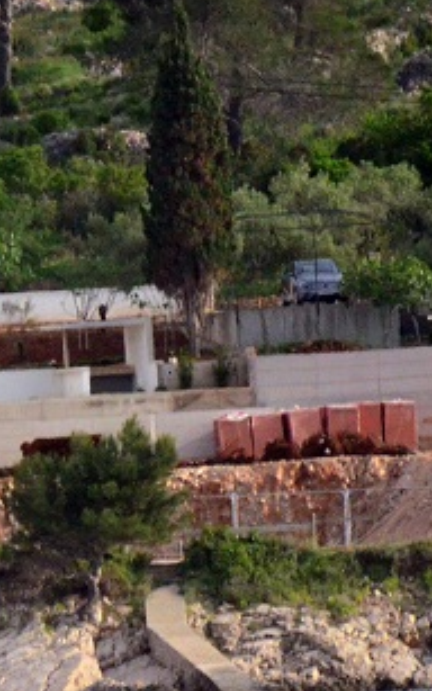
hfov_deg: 0.9
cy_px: 400
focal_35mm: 1488
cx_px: -381
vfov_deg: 1.4
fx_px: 28017
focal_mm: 300
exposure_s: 1/8000
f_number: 5.6
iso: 2500
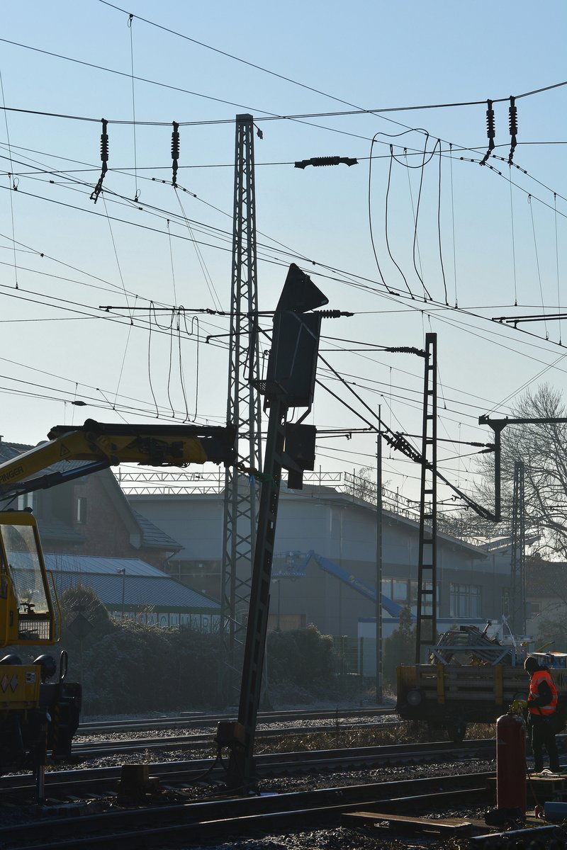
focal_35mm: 135
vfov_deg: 15.2
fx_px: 3189
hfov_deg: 10.2
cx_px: 284
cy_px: 425
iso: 100
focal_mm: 90
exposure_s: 1/640
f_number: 8
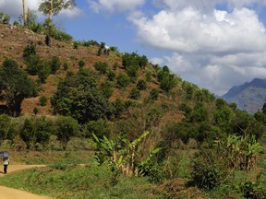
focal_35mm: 98
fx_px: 753
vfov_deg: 15.1
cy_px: 76
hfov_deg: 20.0
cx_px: 103
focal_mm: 70
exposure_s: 1/320
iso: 400
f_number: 16
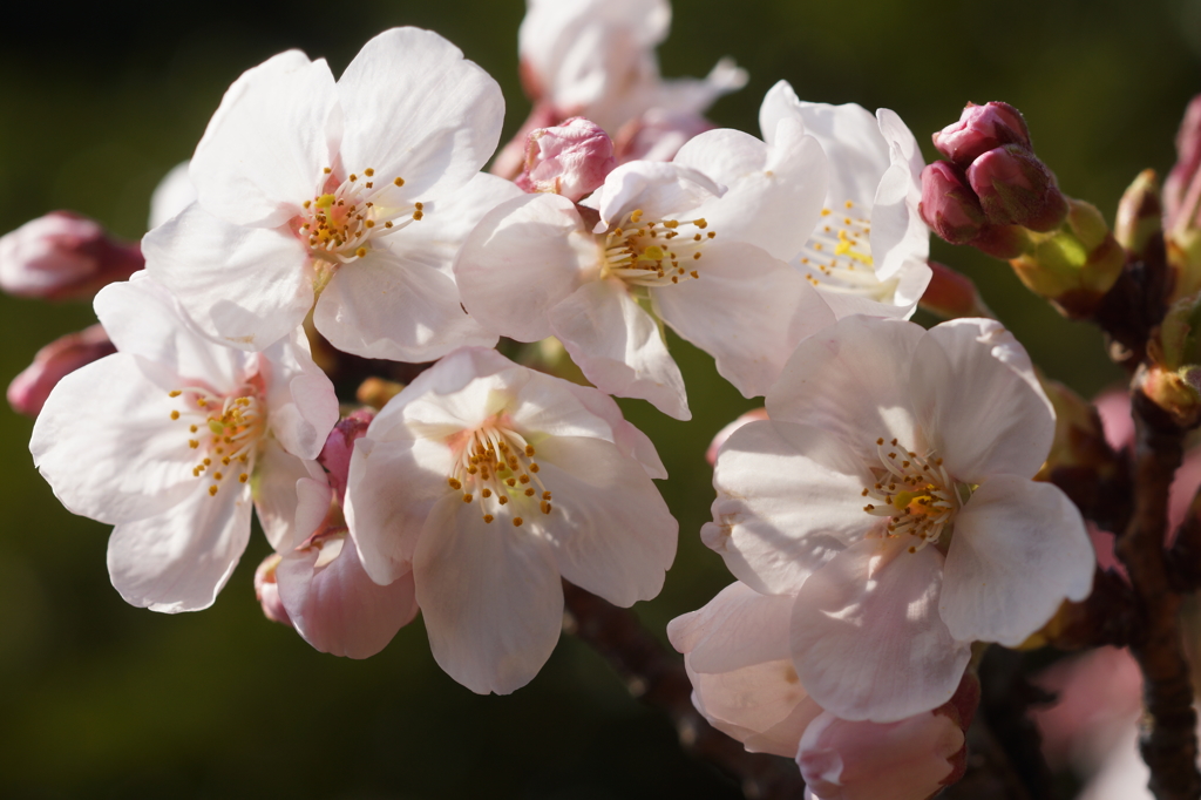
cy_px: 400
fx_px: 2501
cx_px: 600
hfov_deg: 27.0
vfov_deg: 18.2
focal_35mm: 75
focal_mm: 50
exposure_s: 1/500
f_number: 5.6
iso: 100
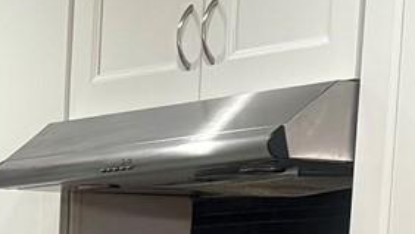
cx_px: -224
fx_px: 2092
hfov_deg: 10.9
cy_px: 653
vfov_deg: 6.0
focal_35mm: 190
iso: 160
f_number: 1.78
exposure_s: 1/60
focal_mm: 6.76
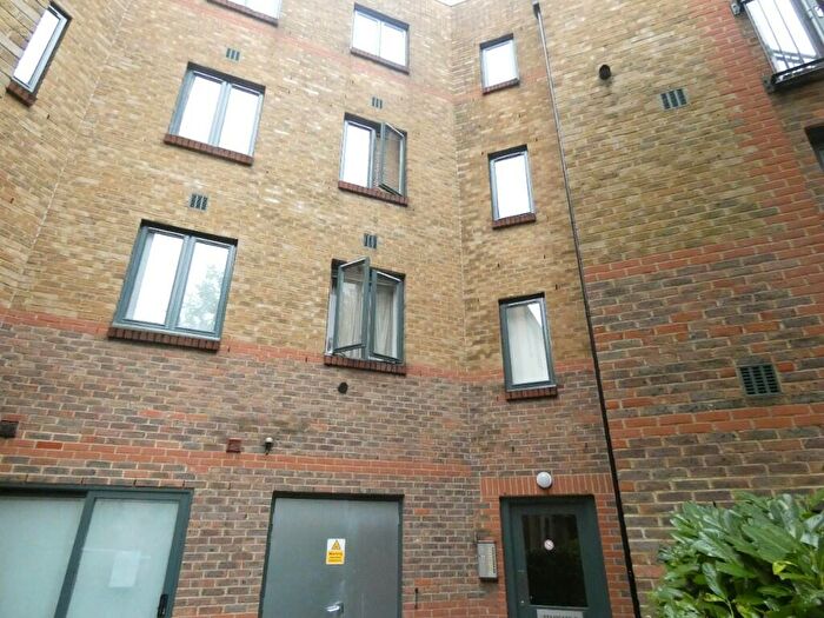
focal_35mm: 20
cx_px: 412
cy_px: 309
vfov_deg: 66.0
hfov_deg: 81.7
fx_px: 476
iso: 800
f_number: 2.8
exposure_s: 1/500
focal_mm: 3.6
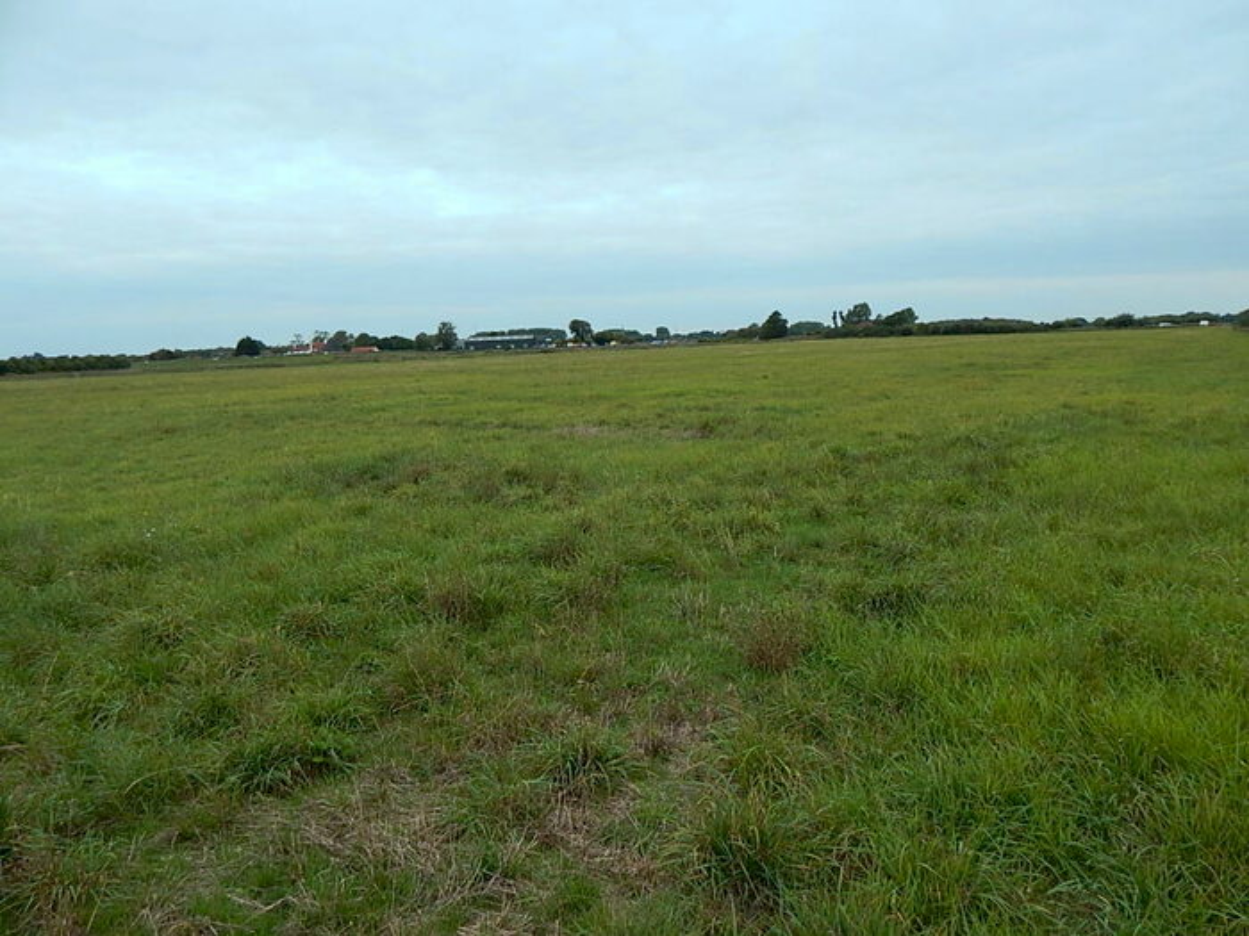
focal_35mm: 22
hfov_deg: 76.4
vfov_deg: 61.1
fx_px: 794
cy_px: 468
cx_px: 624
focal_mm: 4
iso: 125
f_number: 3
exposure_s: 1/640
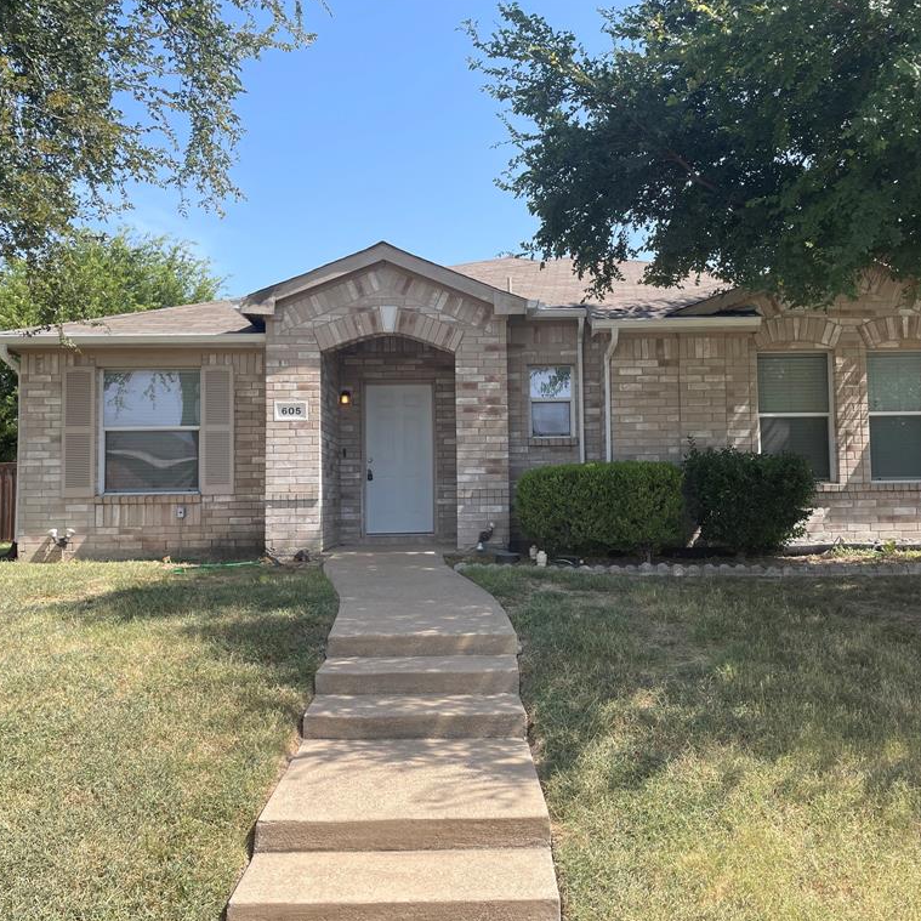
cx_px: 512
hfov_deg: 52.4
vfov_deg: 52.5
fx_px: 933
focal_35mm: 31
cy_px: 460
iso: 32
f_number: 1.6
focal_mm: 4.2
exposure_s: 1/1595
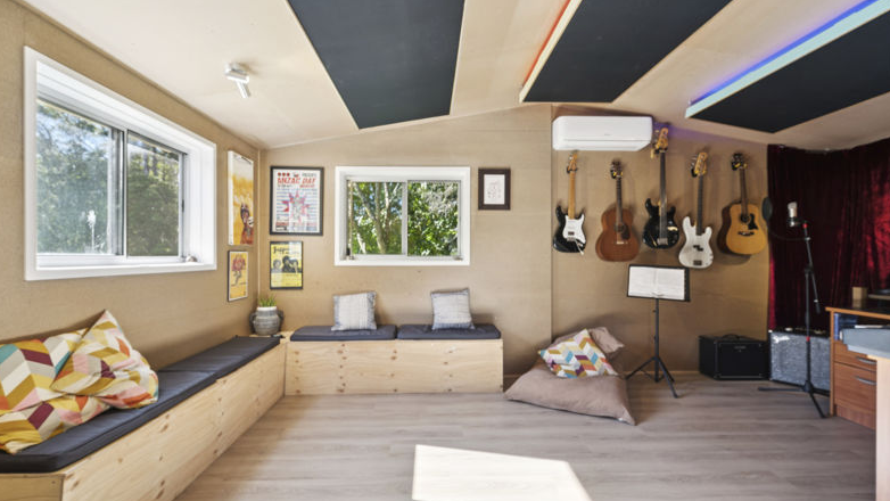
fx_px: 354
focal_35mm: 15
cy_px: 264
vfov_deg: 70.5
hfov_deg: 103.0
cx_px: 440
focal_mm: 14
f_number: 7.1
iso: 200
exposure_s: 1/25
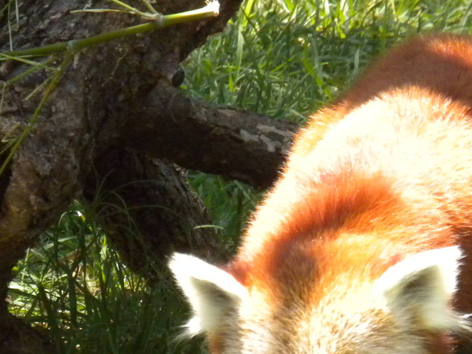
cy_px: 385
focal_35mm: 543
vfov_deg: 2.7
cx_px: 170
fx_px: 7405
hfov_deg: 3.7
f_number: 5.2
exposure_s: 1/355
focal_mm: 42.1
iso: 400
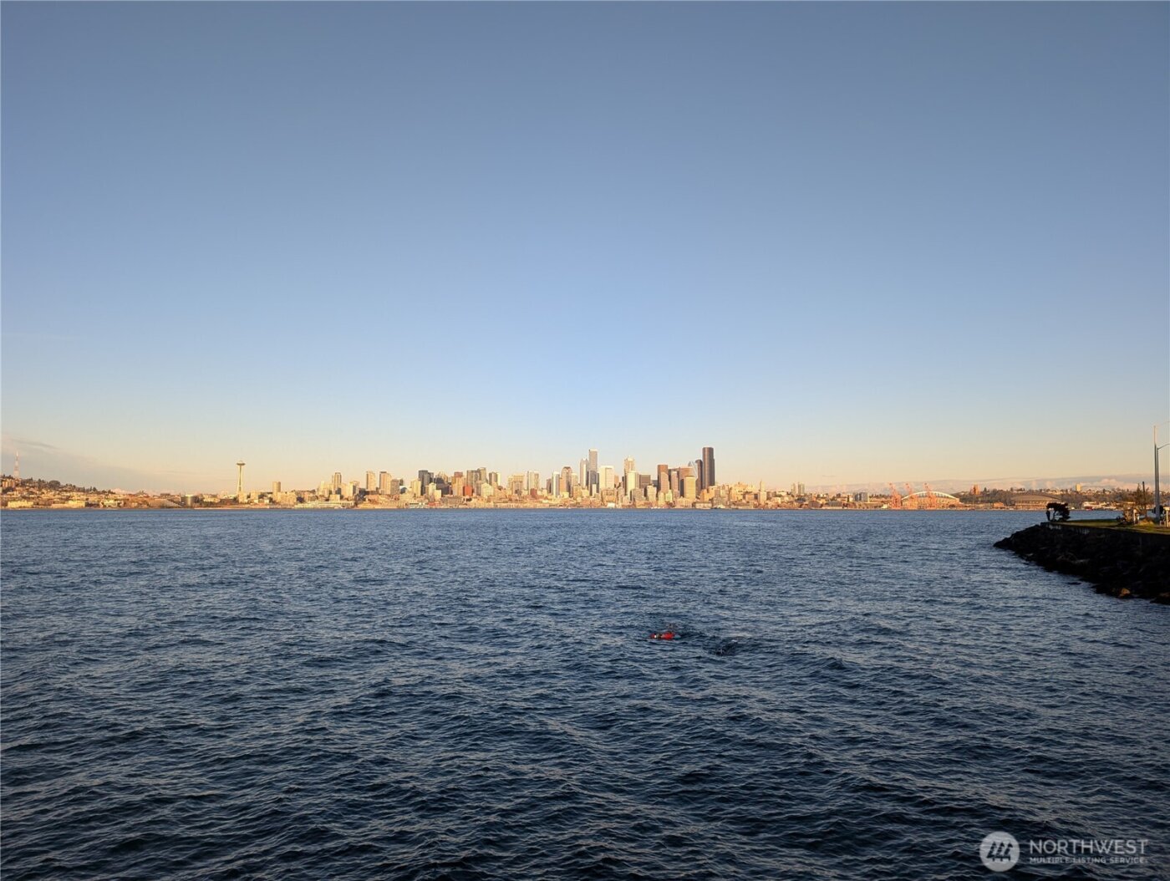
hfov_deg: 71.5
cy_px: 440
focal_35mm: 24
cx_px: 585
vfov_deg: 56.9
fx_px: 812
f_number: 1.68
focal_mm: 6.9
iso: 21
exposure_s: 1/623
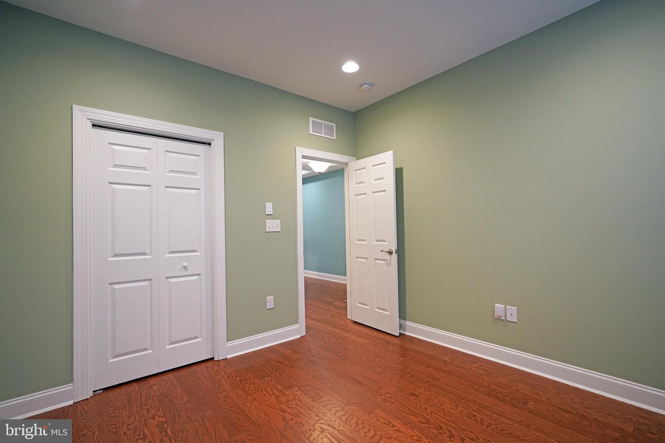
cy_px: 222
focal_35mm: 16
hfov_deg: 96.7
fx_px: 296
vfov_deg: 73.7
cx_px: 332
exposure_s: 1/160
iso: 1600
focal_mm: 16
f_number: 2.8
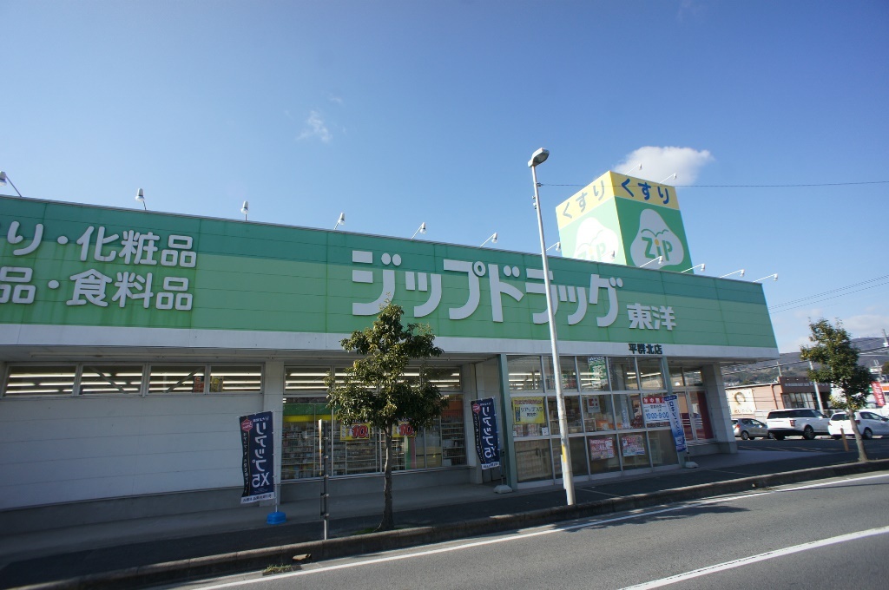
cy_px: 295
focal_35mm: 24
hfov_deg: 73.8
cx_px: 444
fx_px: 592
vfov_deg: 53.0
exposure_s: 1/400
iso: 200
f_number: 6.3
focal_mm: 16
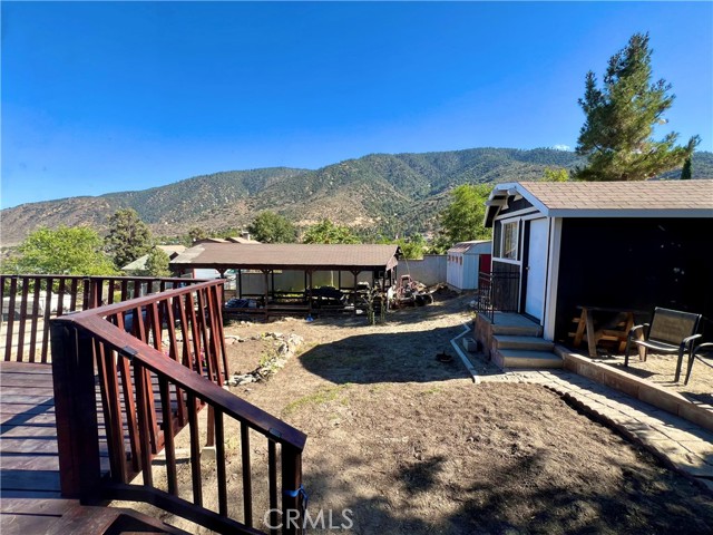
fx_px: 268
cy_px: 268
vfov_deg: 89.9
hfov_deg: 106.2
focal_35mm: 13
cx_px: 356
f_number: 1.8
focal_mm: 1.57
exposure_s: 1/544
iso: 32
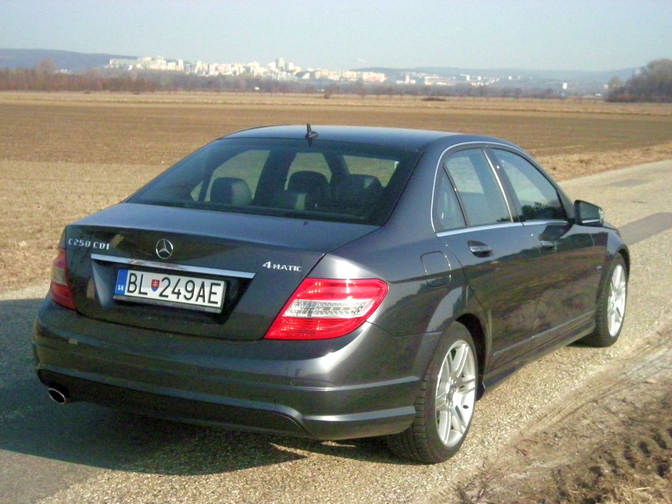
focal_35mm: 63
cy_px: 260
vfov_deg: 23.3
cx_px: 333
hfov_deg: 30.7
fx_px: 1223
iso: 800
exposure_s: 1/1500
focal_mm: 9.9
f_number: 7
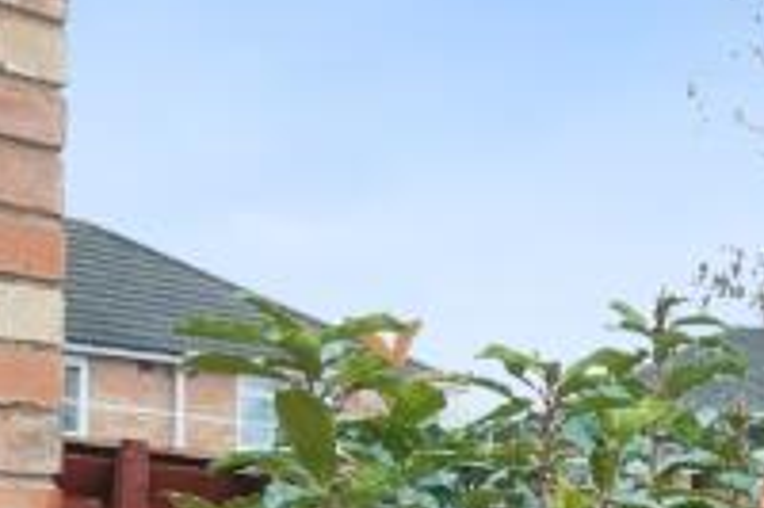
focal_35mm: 82
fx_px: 1739
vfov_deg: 15.8
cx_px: 1910
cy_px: 663
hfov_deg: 14.3
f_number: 7.1
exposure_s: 1/30
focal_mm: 16
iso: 400
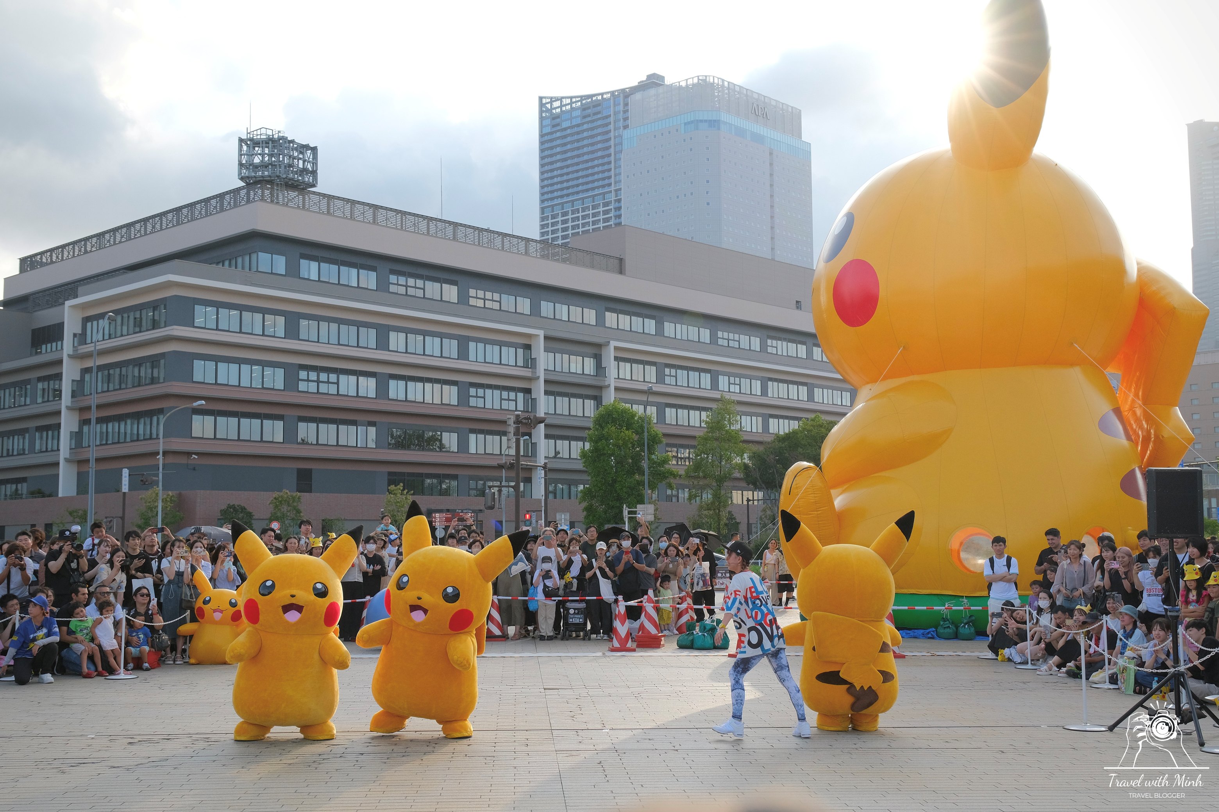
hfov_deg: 50.7
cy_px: 406
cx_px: 610
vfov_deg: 35.1
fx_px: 1287
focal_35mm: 38
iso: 800
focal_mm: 25.1
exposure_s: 1/900
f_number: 5.6
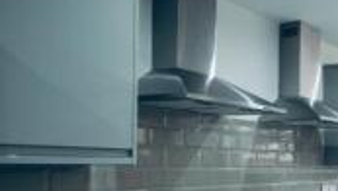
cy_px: 157
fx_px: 426
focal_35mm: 47
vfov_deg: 24.9
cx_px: 402
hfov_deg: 34.8
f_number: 4.5
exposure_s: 1/80
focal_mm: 11
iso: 400
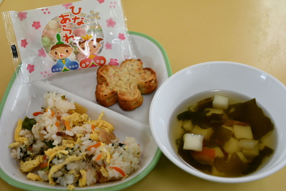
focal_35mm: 48
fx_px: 381
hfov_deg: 41.1
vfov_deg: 28.1
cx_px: 143
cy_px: 96
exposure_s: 1/200
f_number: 4
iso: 800
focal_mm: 32
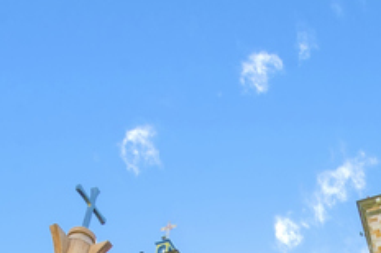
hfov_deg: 38.9
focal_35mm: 47
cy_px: 344
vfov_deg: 24.3
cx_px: 345
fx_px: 497
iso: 100
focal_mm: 10
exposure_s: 1/60
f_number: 13
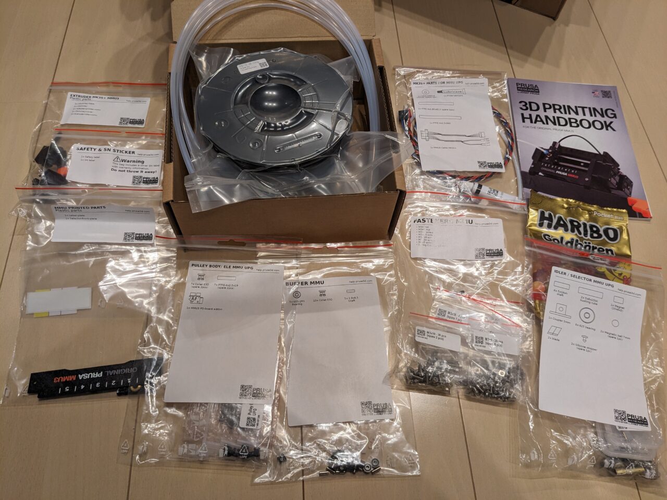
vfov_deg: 51.4
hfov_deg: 65.3
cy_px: 250
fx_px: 520
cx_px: 334
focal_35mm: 27
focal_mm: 4.38
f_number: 1.73
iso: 73
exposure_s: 1/25
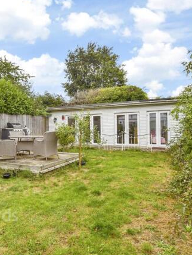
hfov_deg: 60.7
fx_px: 163
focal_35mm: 22
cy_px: 126
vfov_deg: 76.4
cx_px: 79
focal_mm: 10
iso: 250
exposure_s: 1/200
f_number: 8
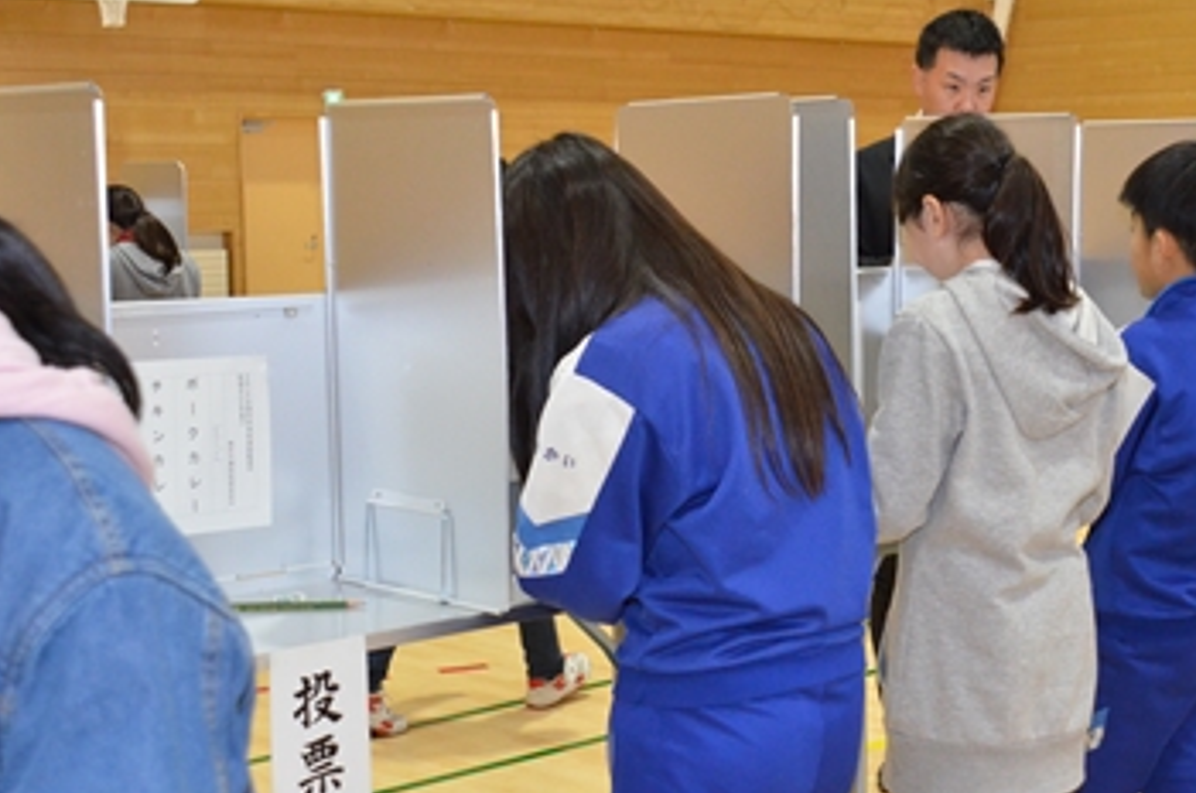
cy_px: 412
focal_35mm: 60
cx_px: 721
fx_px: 1990
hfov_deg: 33.3
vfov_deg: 22.5
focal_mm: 28
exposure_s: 1/250
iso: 3200
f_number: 5
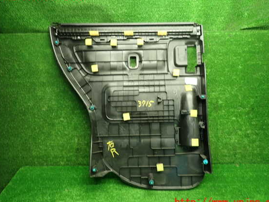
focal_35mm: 27
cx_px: 139
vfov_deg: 51.4
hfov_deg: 65.3
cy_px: 100
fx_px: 210
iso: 200
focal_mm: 4.5
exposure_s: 1/30
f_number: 2
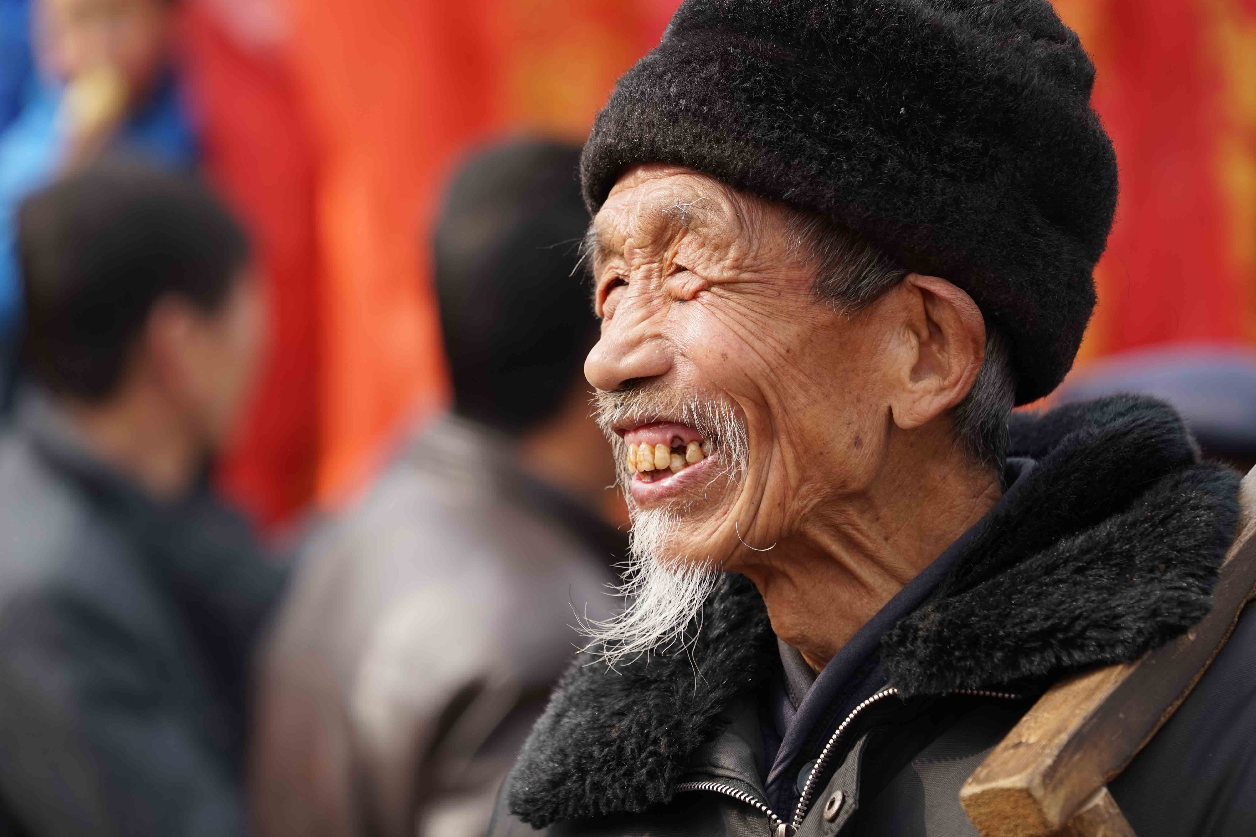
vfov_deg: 6.9
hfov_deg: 10.3
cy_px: 418
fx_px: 6977
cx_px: 628
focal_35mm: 200
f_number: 5.6
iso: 160
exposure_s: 1/250
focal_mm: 200
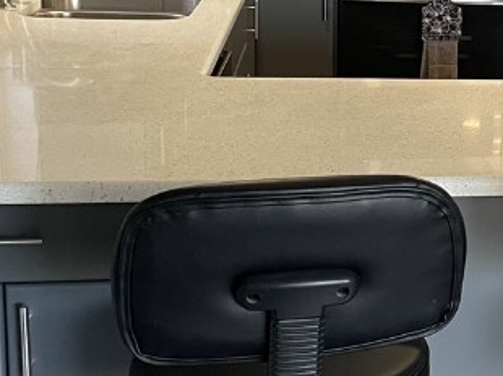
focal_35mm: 86
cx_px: 659
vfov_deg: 17.1
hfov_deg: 20.7
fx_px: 1249
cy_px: 110
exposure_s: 1/60
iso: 200
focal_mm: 4.2
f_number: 1.6
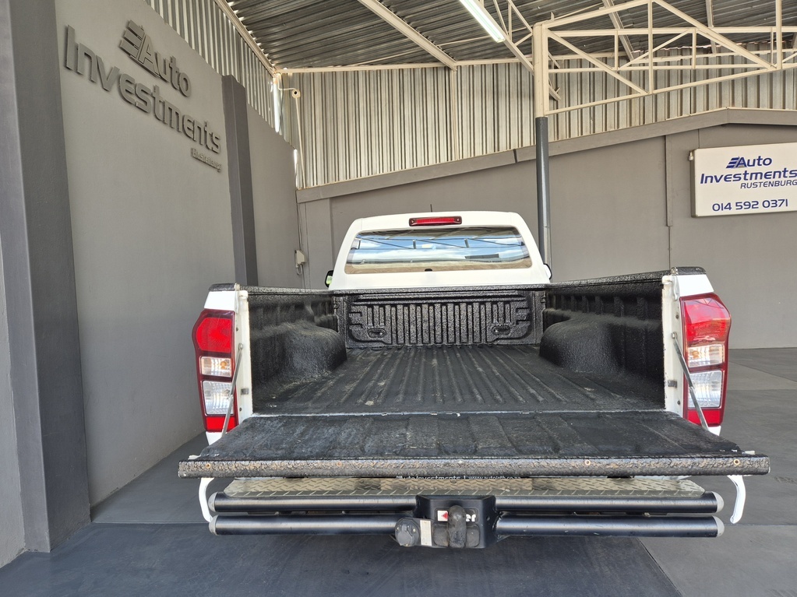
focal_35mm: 23
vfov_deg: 58.9
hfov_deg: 73.9
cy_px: 298
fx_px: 529
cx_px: 398
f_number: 1.8
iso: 40
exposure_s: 1/100
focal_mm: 5.4
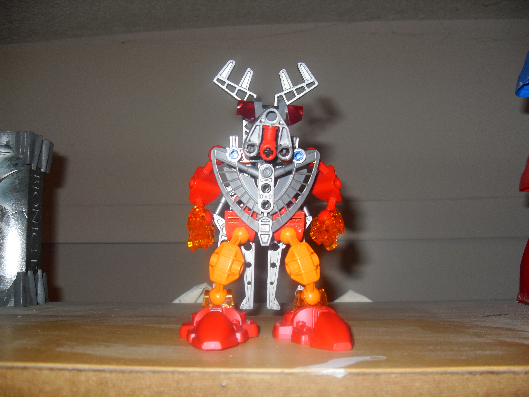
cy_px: 198
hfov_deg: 54.0
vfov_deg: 41.8
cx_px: 264
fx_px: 520
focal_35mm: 34
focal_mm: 6.3
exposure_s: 1/45
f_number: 2.8
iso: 100
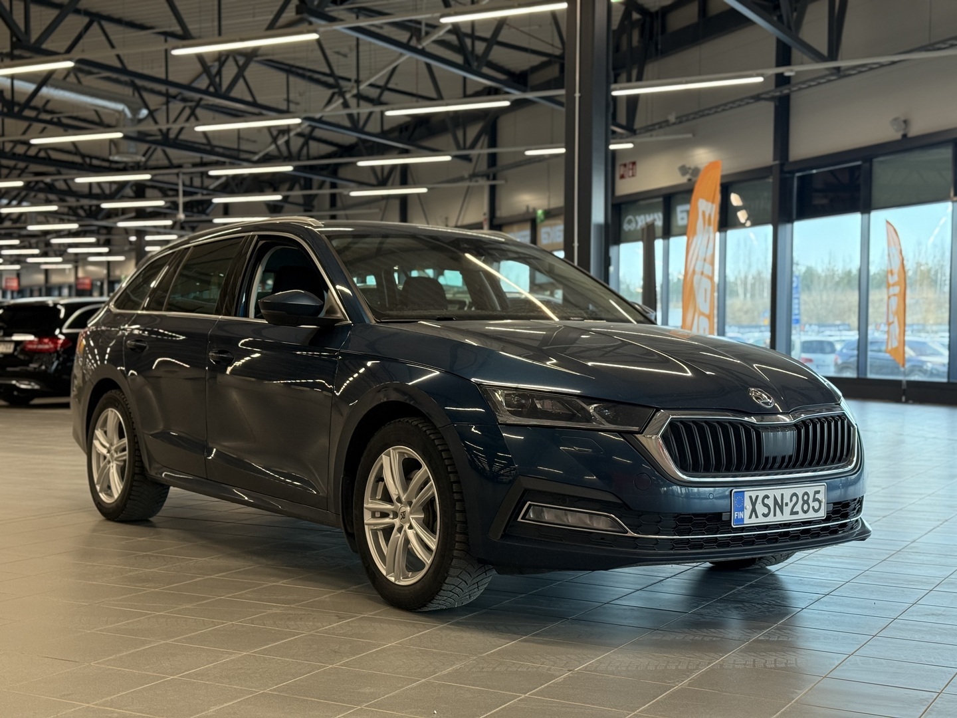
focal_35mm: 48
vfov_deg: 30.3
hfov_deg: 39.7
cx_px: 478
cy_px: 359
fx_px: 1327
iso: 200
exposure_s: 1/158
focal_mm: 6.76
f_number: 1.78
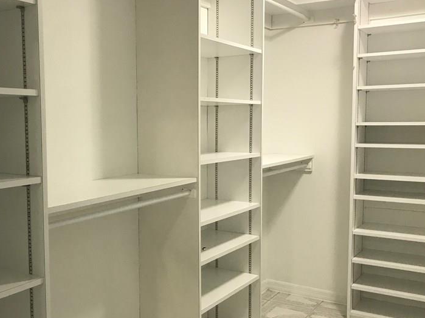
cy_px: 172
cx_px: 151
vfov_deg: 35.1
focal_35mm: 41
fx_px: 503
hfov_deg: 45.3
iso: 40
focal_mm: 3.99
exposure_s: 1/17
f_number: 1.8
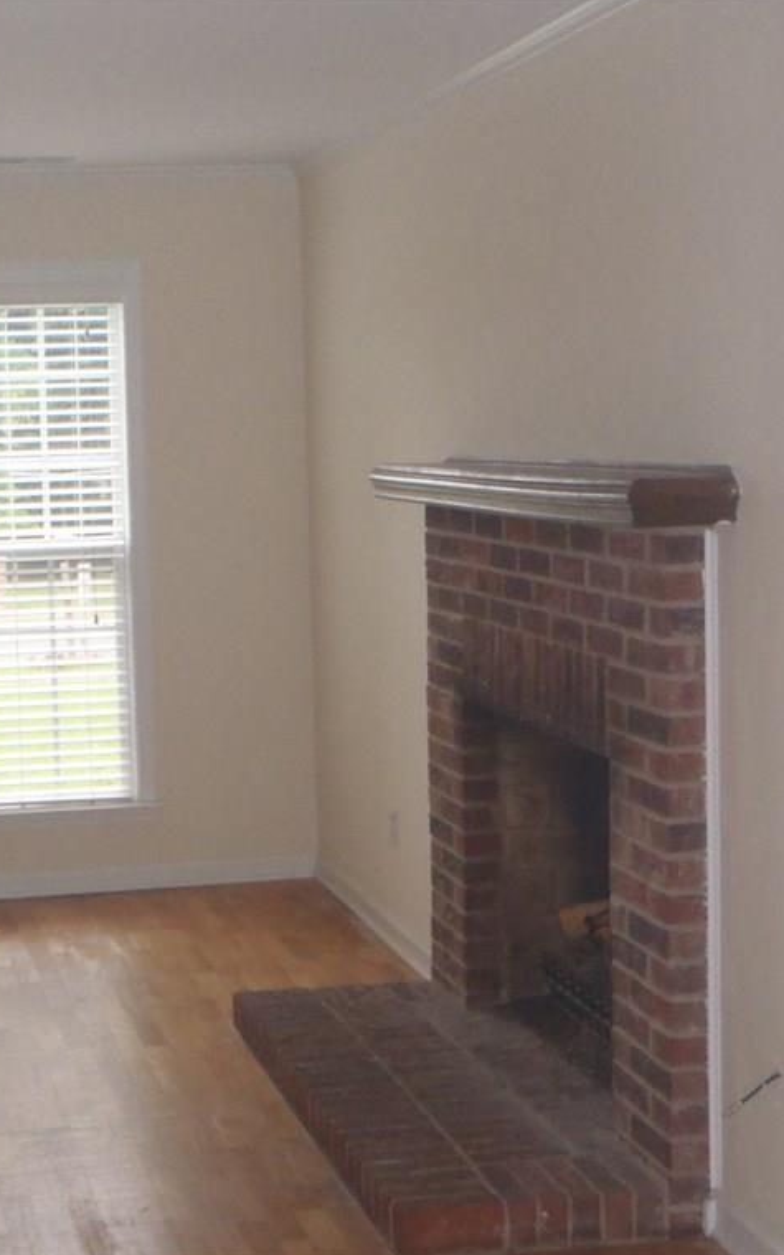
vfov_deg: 34.0
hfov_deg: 21.3
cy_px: 626
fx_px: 2051
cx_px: 137
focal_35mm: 60
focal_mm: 7.57
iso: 400
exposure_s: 1/40
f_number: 4.3
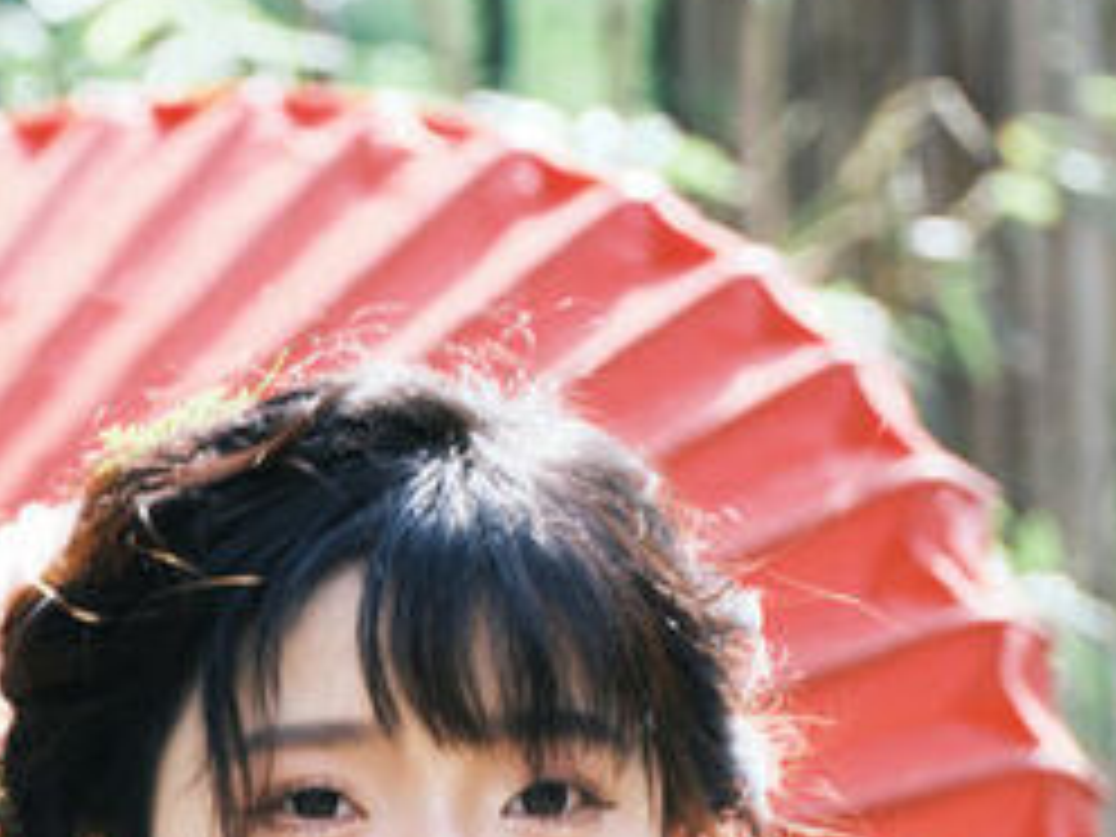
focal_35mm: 322
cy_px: 1418
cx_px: -594
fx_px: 10381
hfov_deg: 6.1
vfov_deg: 4.6
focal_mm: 96
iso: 200
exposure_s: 1/200
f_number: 4
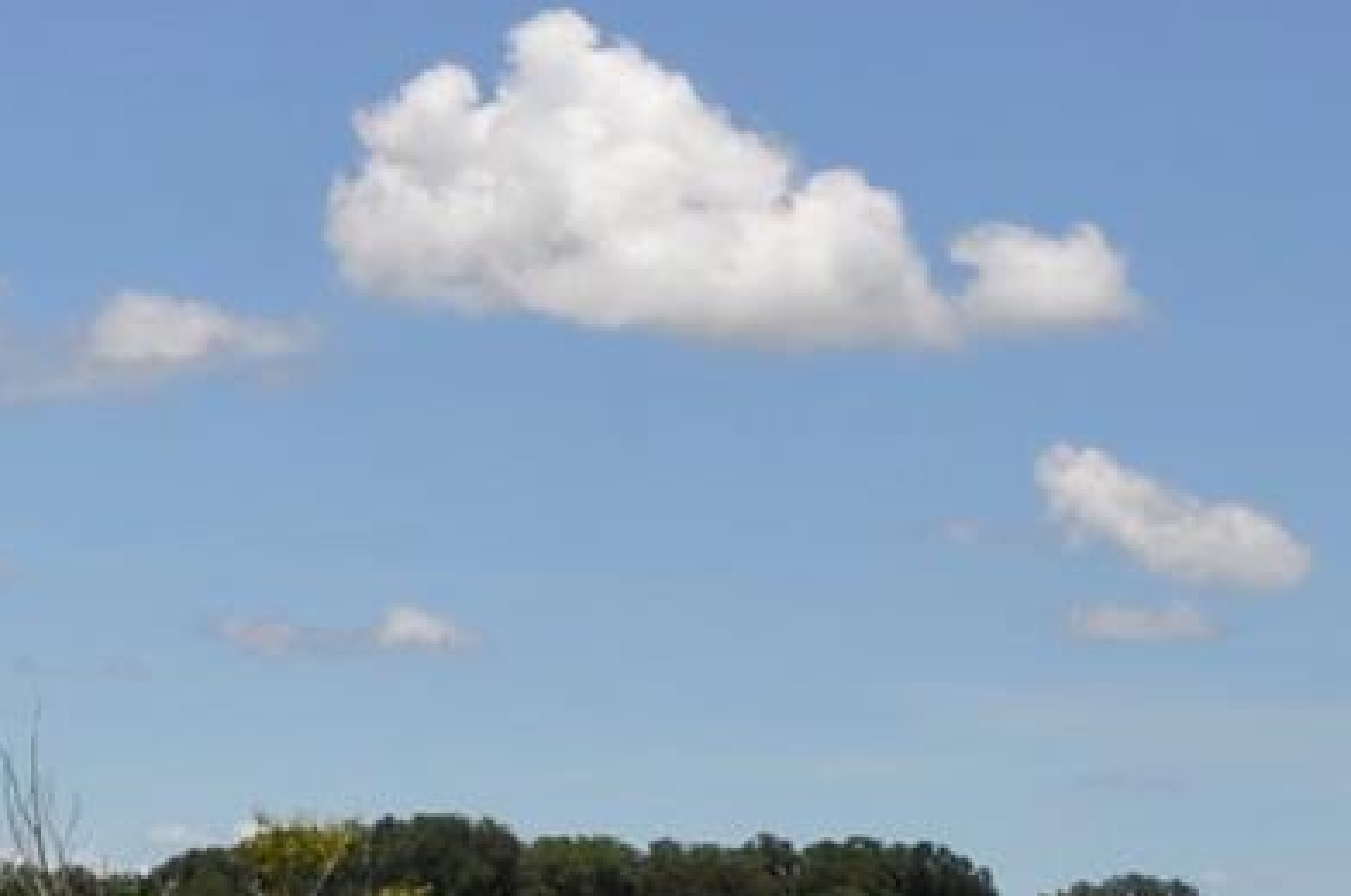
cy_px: 636
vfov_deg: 9.3
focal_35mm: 147
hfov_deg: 13.3
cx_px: -565
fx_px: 5508
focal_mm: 24
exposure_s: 1/500
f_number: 11
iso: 200
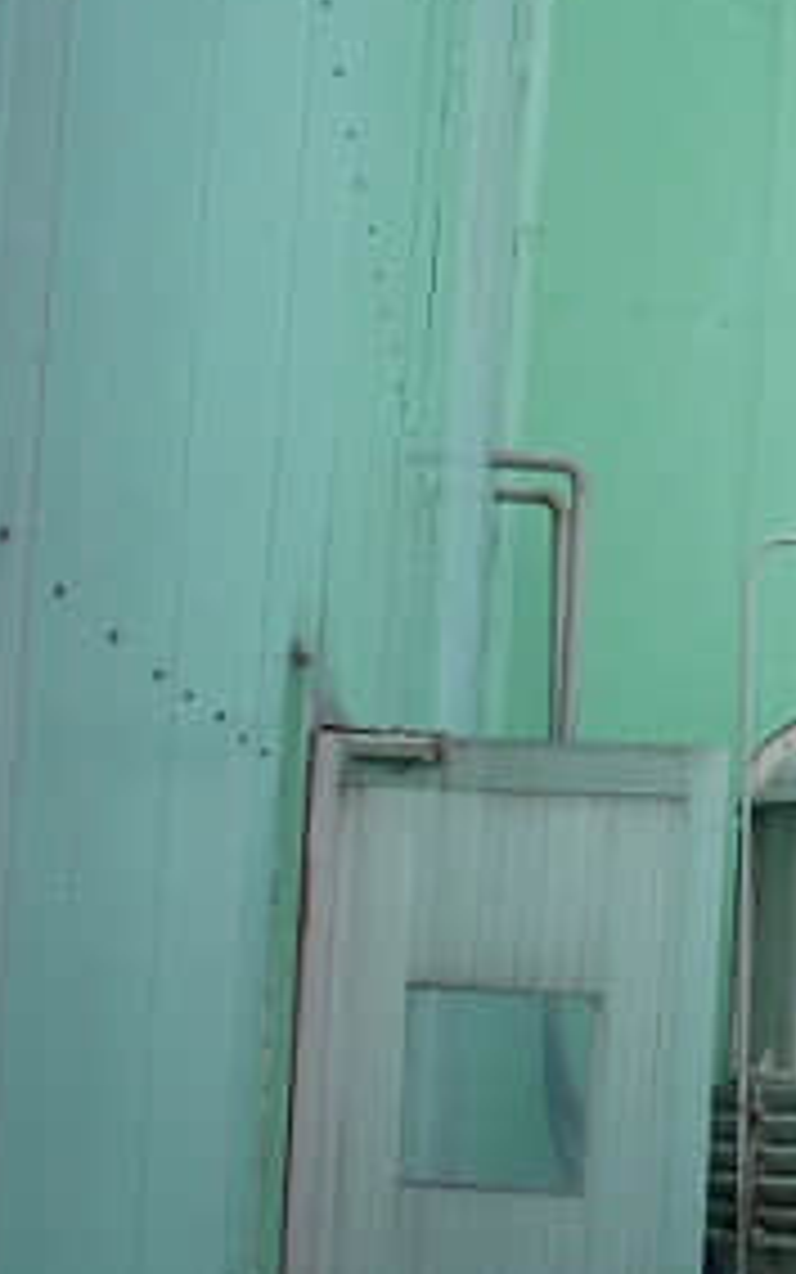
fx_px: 3851
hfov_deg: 11.0
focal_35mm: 111
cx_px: 1412
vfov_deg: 18.7
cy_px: 815
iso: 64
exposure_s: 1/120
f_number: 2.8
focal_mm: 6.2
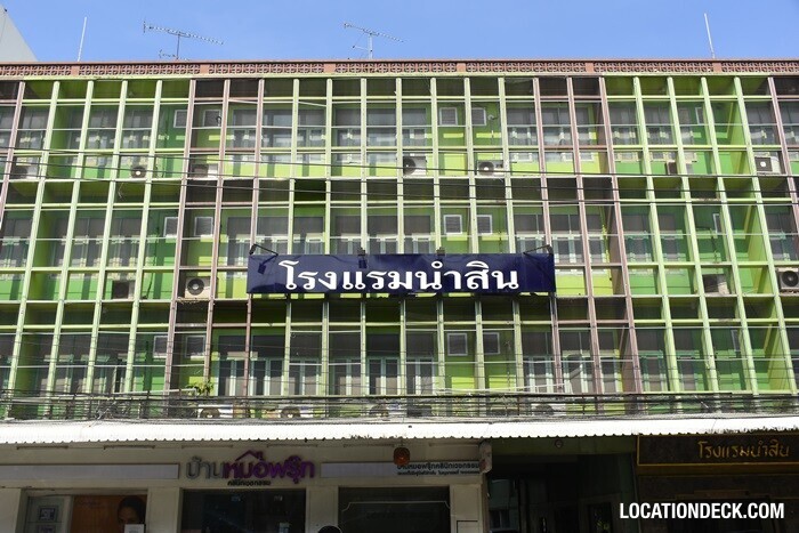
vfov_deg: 38.4
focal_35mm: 34
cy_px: 266
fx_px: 766
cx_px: 400
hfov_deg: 55.1
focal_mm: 23
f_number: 7.1
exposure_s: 1/800
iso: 250
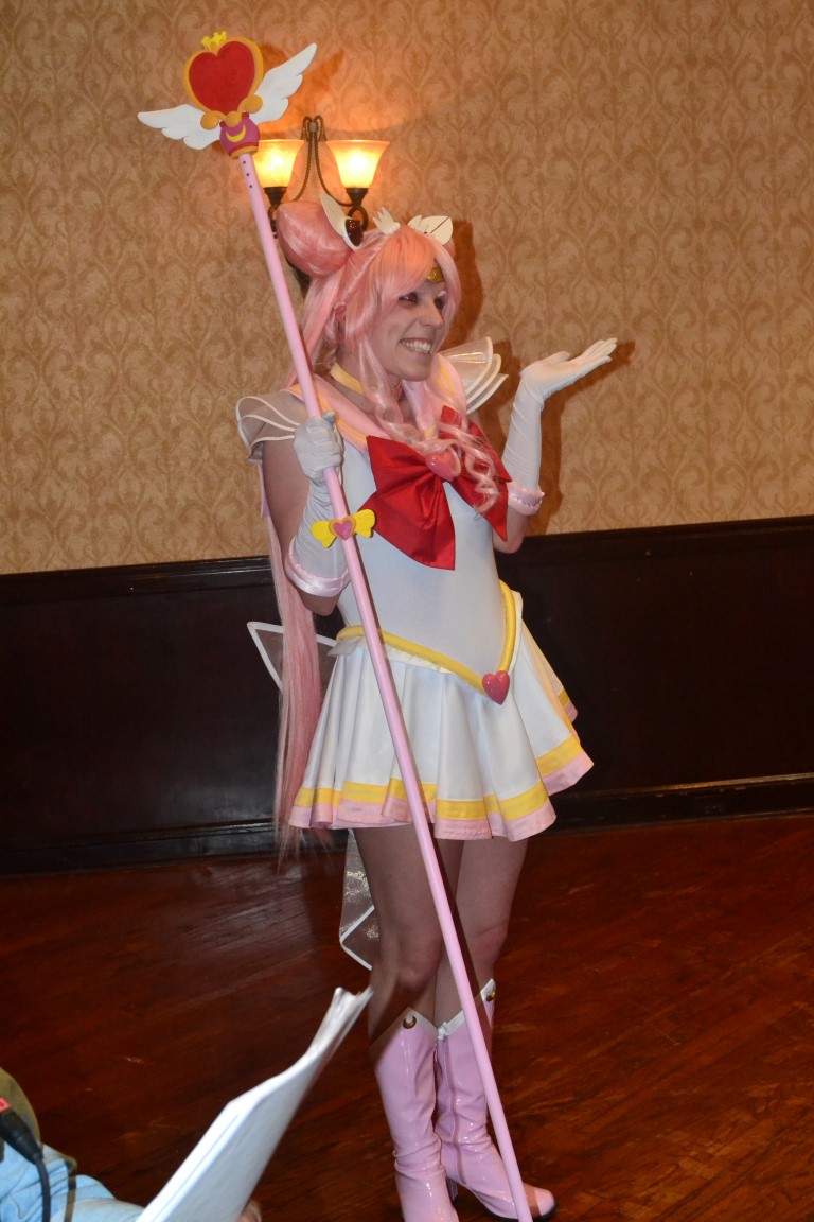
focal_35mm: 57
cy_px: 611
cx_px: 407
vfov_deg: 35.1
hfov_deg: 23.8
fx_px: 1933
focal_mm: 38
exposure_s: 1/60
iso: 3200
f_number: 7.1
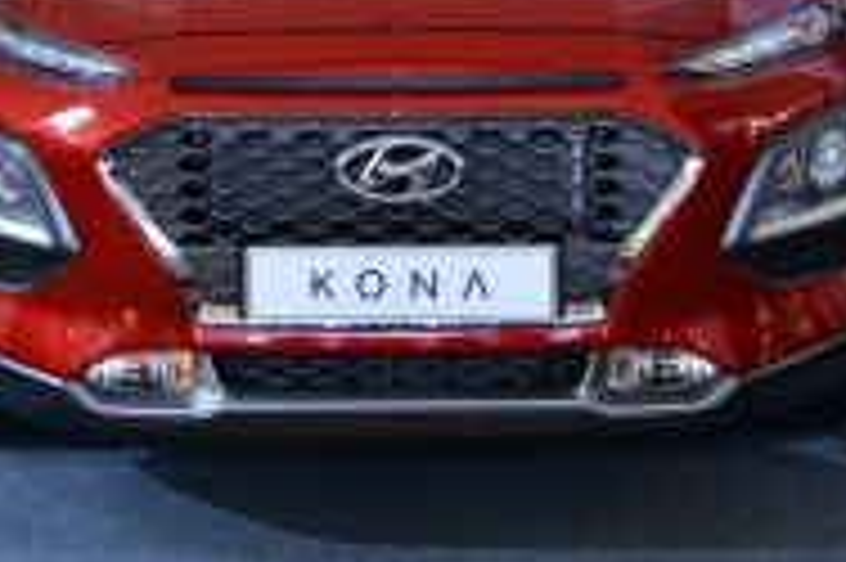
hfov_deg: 24.5
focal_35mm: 83
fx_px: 1949
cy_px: -245
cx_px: 378
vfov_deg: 15.3
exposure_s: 1/500
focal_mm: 24
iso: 800
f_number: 5
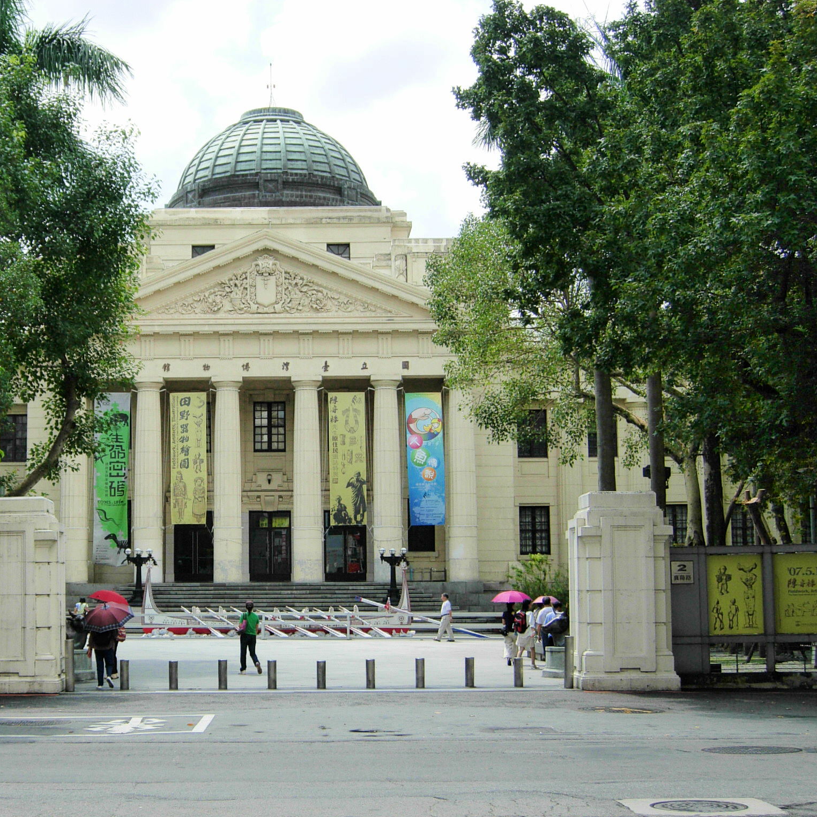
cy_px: 411
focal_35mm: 57
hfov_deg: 29.8
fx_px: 1522
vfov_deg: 30.0
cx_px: 270
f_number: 3.4
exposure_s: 1/745
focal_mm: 10.1
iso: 50
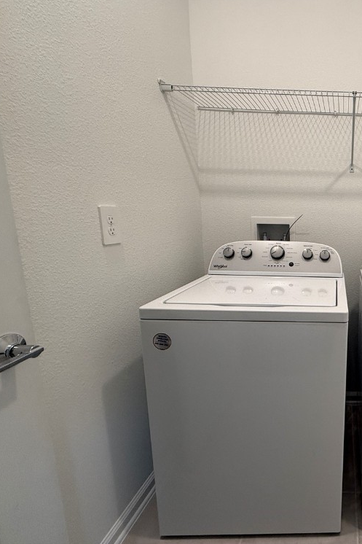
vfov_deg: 84.0
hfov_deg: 51.3
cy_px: 265
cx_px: 352
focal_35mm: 20
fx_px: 302
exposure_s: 1/120
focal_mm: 2.22
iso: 125
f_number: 2.2
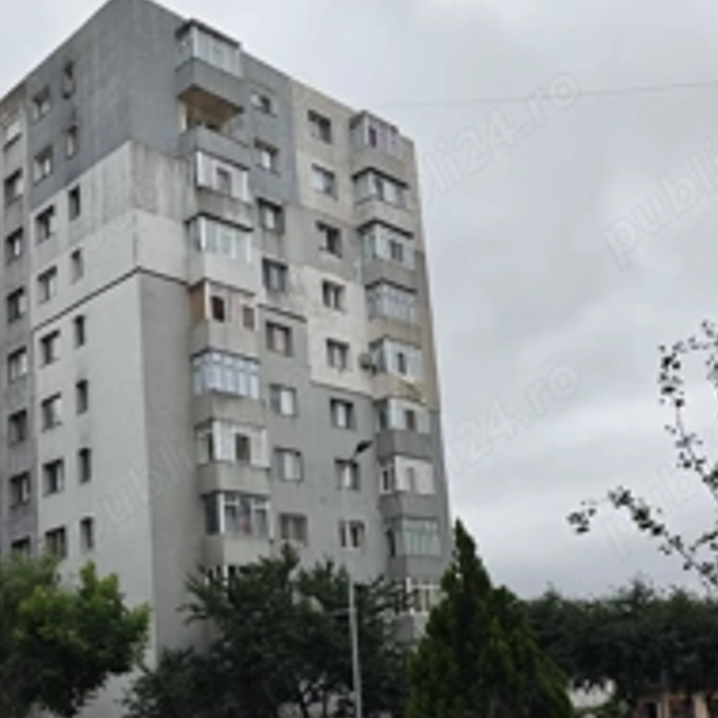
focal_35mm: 43
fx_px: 1009
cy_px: 517
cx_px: 323
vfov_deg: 38.4
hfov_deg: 39.1
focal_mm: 6.06
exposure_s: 1/591
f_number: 1.6
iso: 50
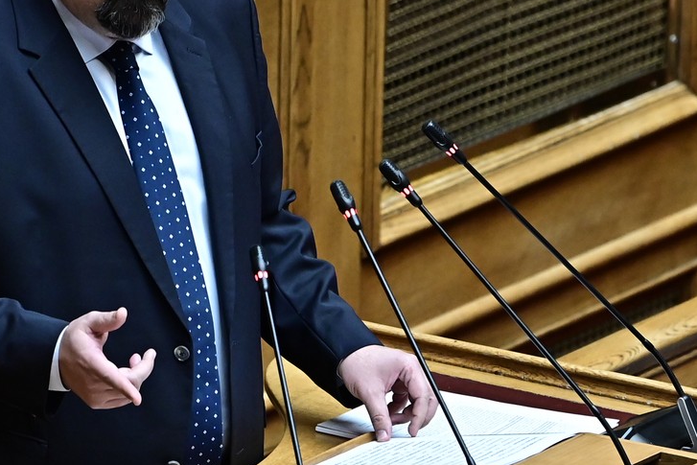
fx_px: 9585
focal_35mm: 495
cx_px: 233
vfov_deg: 2.8
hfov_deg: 4.2
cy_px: 123
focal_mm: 200
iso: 1600
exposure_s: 1/500
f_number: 4
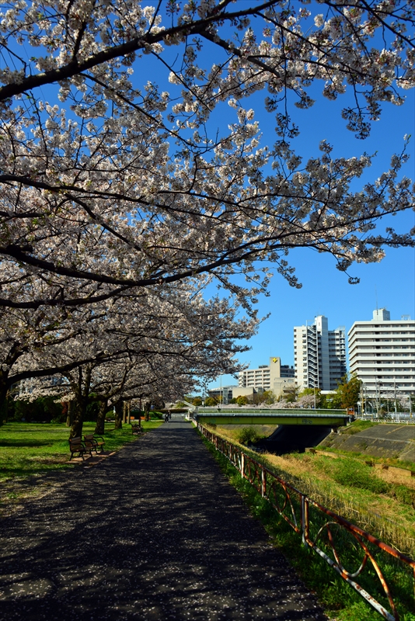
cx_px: 208
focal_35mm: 28
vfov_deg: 65.5
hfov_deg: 46.4
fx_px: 484
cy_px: 310
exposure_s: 1/320
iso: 125
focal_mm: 28
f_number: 9
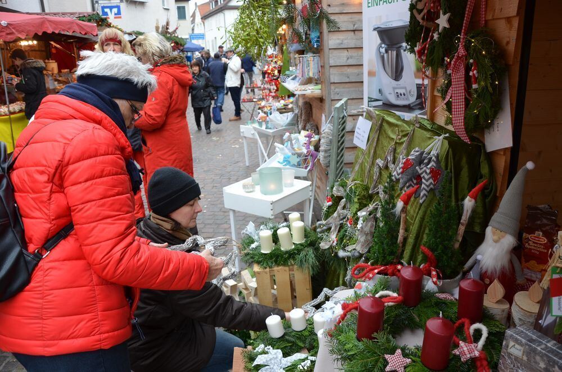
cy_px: 186
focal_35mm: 27
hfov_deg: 67.5
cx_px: 281
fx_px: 421
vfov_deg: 47.7
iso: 400
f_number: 4.5
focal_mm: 18
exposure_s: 1/80
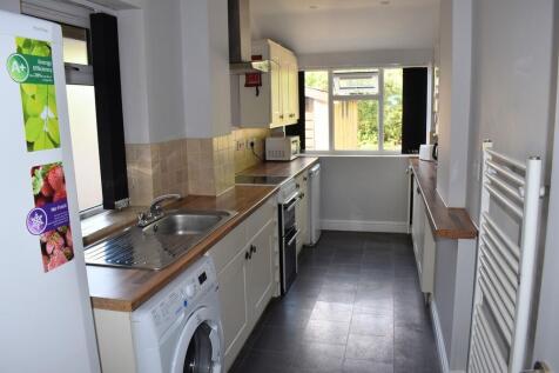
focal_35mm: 27
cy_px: 186
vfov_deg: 47.9
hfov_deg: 67.4
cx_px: 280
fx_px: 419
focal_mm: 18
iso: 500
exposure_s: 1/125
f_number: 5.6
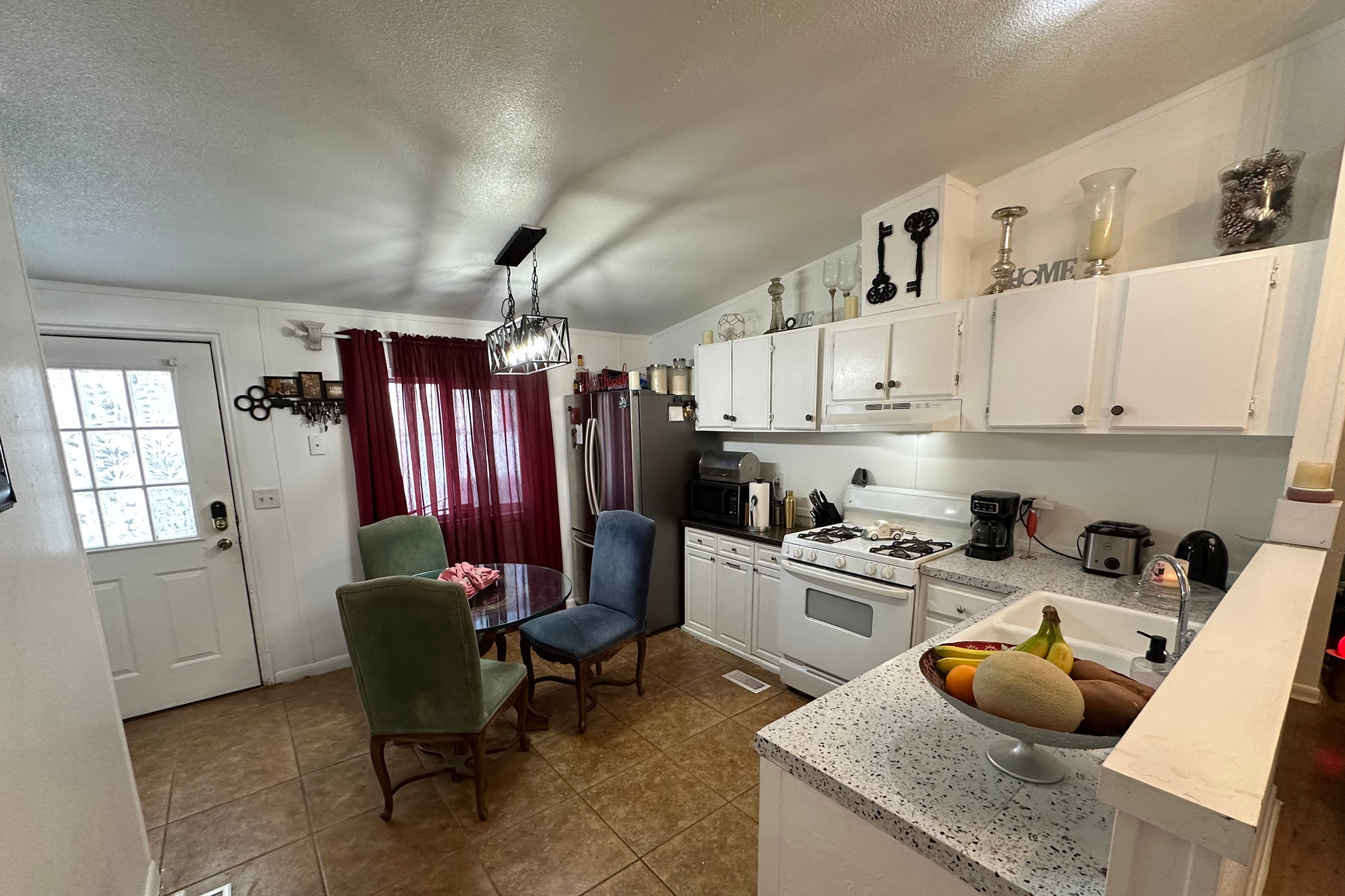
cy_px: 510
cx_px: 672
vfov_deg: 76.9
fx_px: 560
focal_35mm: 15
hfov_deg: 100.4
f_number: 2.2
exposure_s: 1/120
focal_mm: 2.22
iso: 250
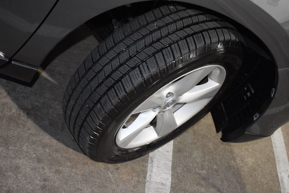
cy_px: 96
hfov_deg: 41.1
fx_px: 385
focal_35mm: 48
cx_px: 144
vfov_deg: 28.1
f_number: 4.5
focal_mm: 32
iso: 2500
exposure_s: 1/60
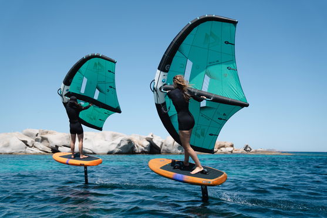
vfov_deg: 38.9
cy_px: 109
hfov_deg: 55.8
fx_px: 309
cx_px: 164
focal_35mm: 34
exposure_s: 1/8000
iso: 250
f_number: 2.8
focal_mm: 34
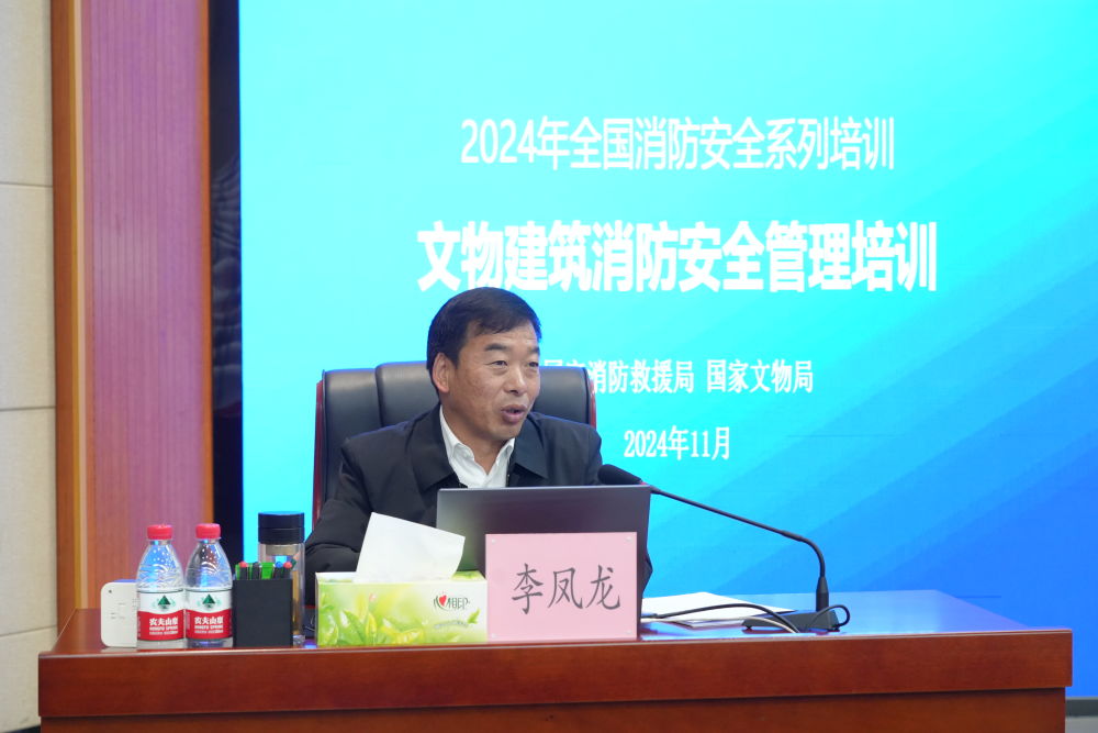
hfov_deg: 31.0
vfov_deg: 20.9
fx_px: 1983
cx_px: 549
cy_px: 366
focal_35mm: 65
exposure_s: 1/100
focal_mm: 65
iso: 4000
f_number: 6.3
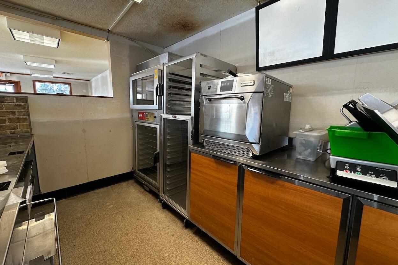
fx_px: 166
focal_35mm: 15
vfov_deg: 77.3
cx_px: 199
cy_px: 128
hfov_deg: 100.4
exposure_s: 1/120
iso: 125
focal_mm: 2.22
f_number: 2.2
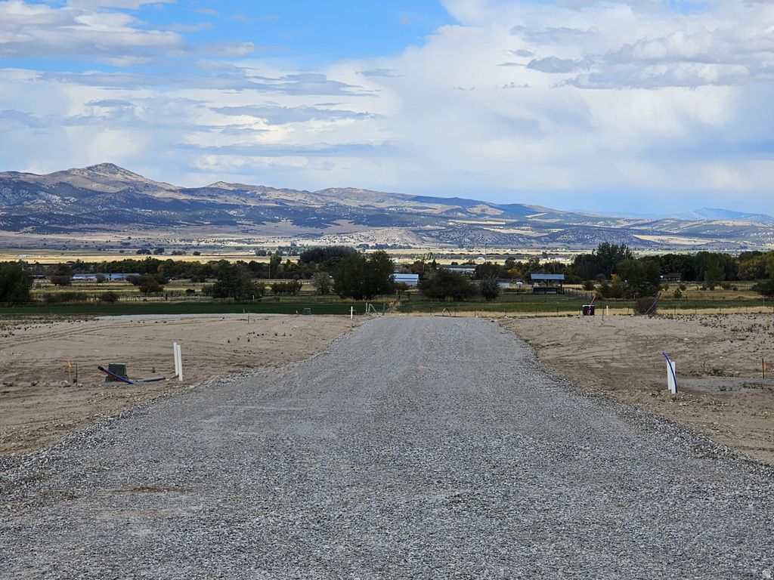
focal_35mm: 69
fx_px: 1543
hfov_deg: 28.2
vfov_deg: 21.3
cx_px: 387
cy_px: 290
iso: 50
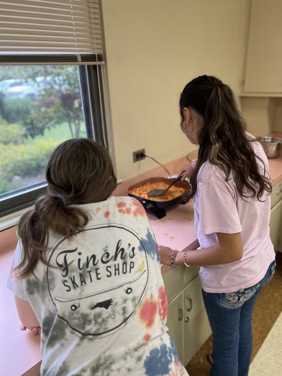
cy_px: 188
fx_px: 282
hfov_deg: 53.1
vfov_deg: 67.3
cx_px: 141
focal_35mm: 26
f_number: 1.5
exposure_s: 1/60
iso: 64
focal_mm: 5.7
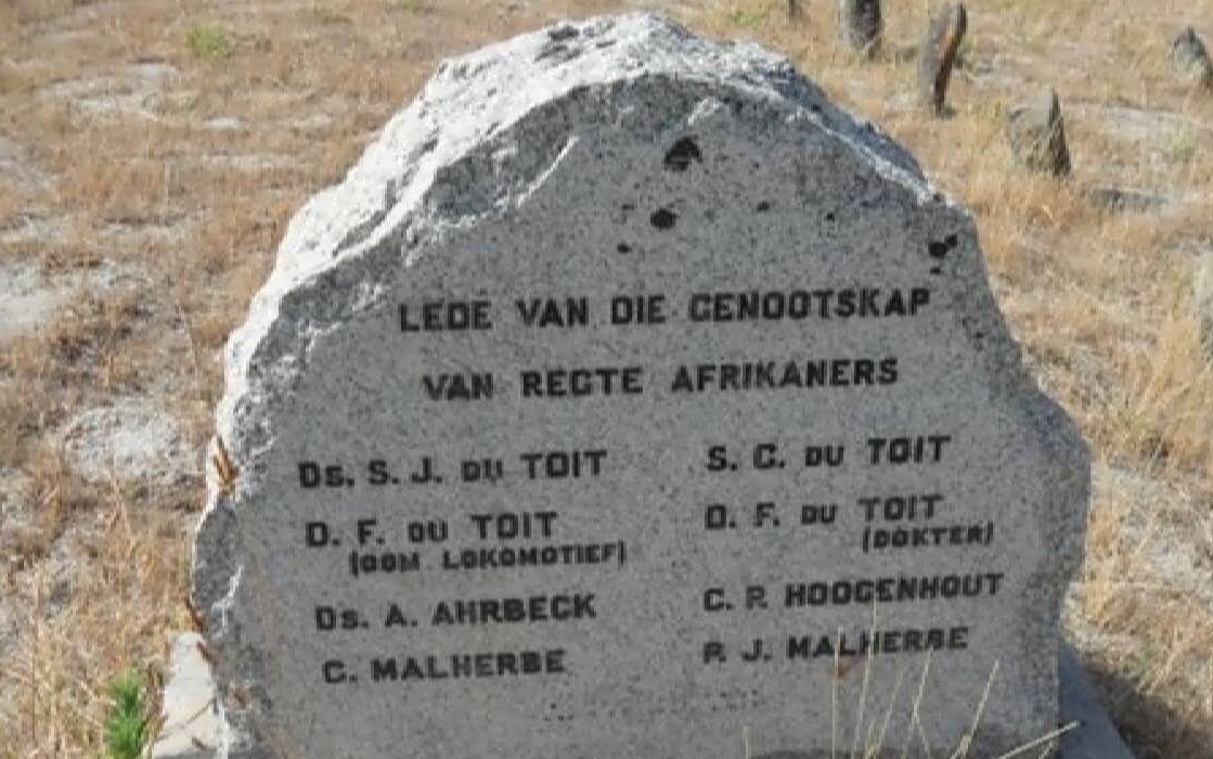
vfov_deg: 25.8
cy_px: 479
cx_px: 644
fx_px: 1653
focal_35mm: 50
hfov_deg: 40.3
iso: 80
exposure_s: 1/500
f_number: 4.5
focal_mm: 7.8
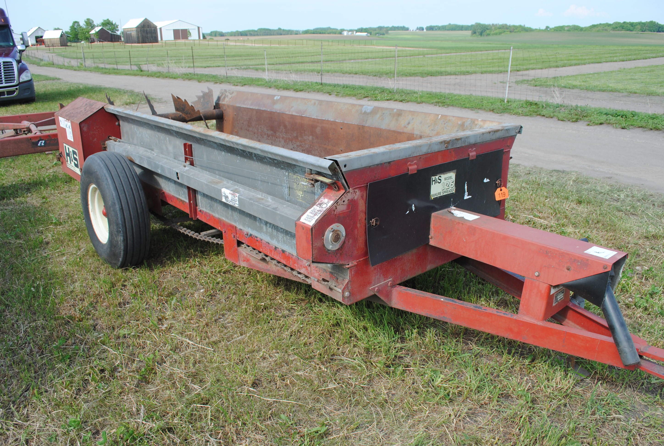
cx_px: 332
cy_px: 223
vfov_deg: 48.1
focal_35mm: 27
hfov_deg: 67.3
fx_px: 499
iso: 100
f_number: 6.3
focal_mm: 18
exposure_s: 1/160
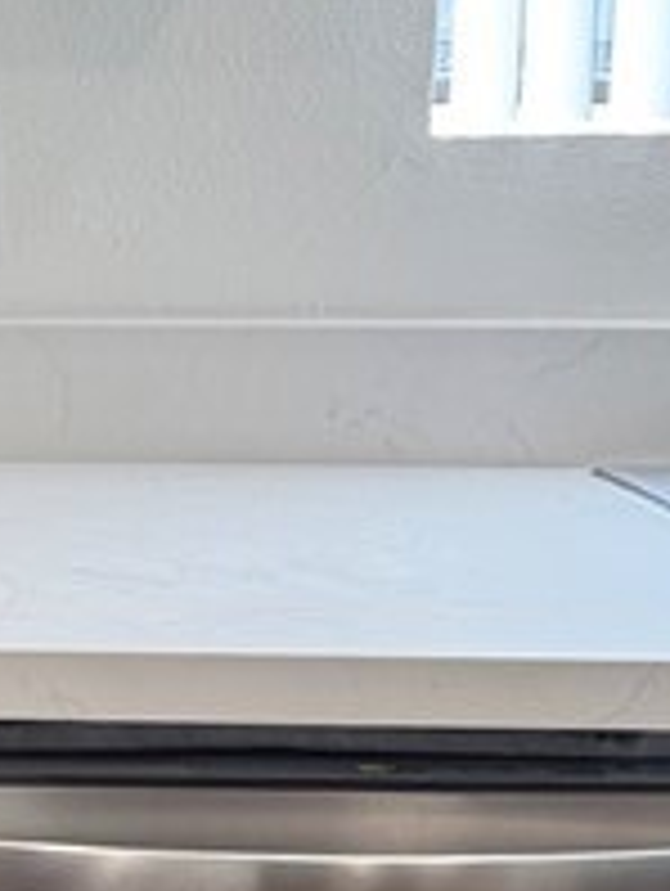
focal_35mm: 124
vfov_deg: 15.9
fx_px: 3193
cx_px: -719
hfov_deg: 10.8
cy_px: 446
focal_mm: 6.76
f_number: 1.78
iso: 100
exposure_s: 1/161
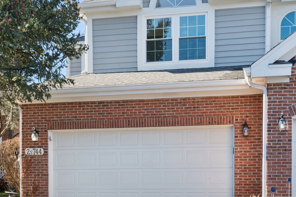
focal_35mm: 64
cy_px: 95
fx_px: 526
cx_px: 113
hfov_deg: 31.3
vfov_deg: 21.3
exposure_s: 1/125
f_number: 8
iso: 320
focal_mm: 24
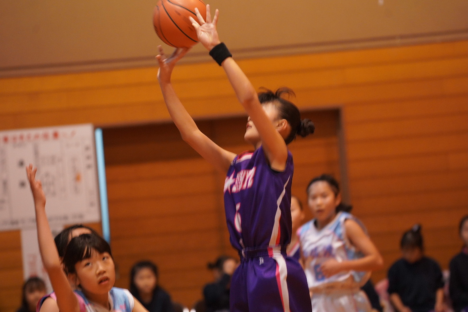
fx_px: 2600
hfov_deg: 10.3
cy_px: 156
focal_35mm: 200
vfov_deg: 6.9
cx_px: 234
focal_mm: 200
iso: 5000
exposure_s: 1/250
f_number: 4
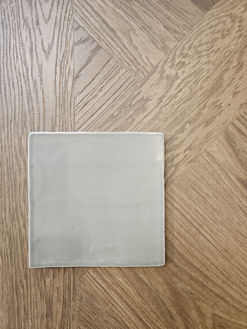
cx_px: 124
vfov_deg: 73.9
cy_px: 164
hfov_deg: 58.9
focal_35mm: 23
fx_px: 219
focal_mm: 5.4
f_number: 1.8
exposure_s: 1/100
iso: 160
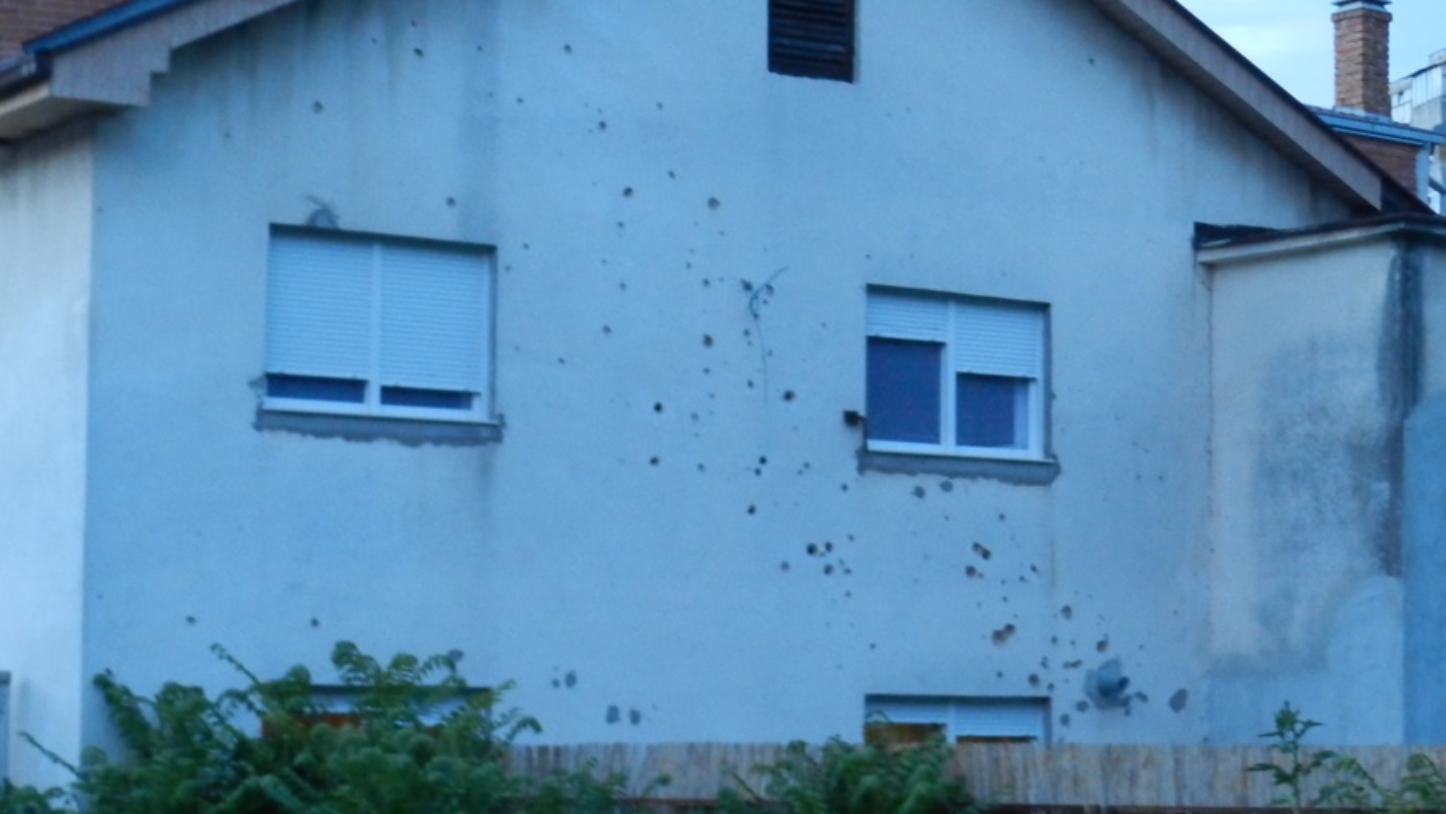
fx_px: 3259
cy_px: 483
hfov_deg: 25.0
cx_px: 772
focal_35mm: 85
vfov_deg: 14.2
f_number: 4.7
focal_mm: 12.1
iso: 200
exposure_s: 1/3
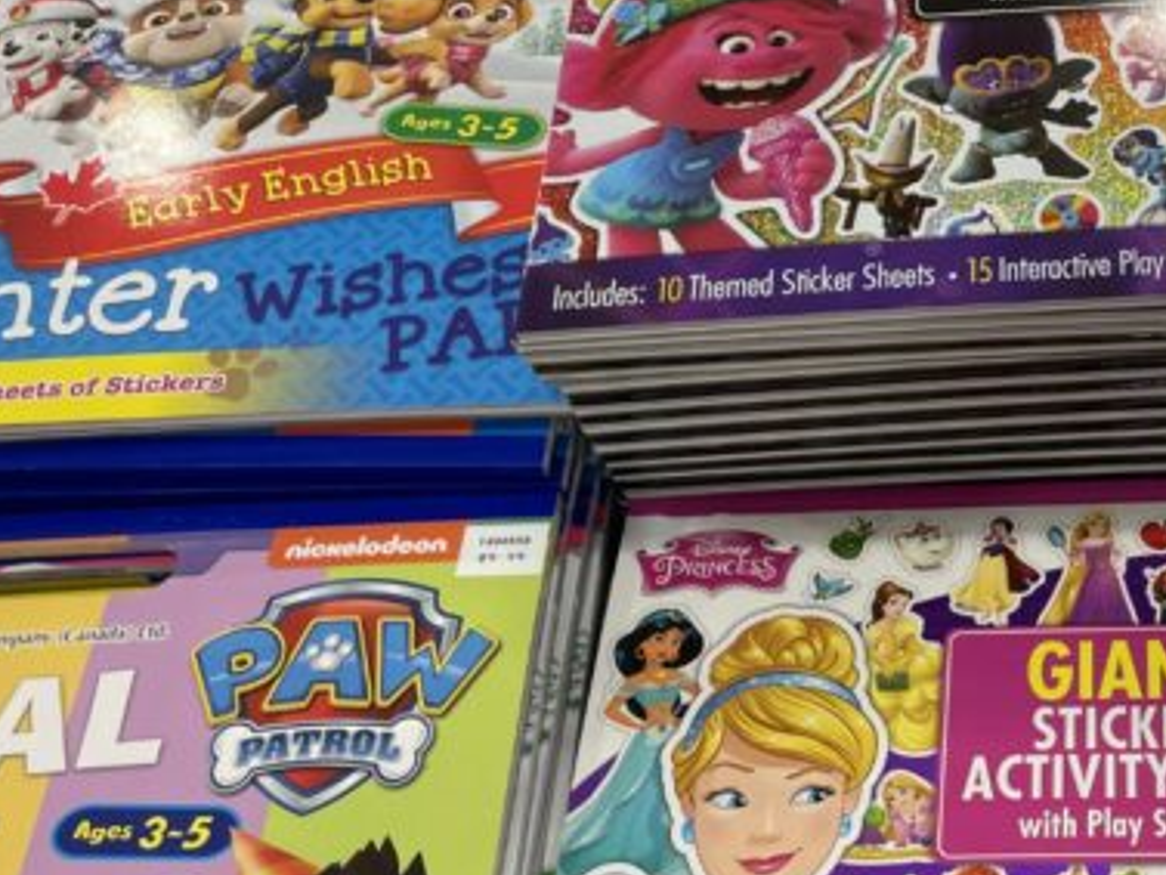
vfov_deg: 27.5
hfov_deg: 33.7
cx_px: 1101
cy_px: 492
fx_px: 1786
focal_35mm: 53
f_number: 1.6
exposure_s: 1/121
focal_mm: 4.2
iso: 50
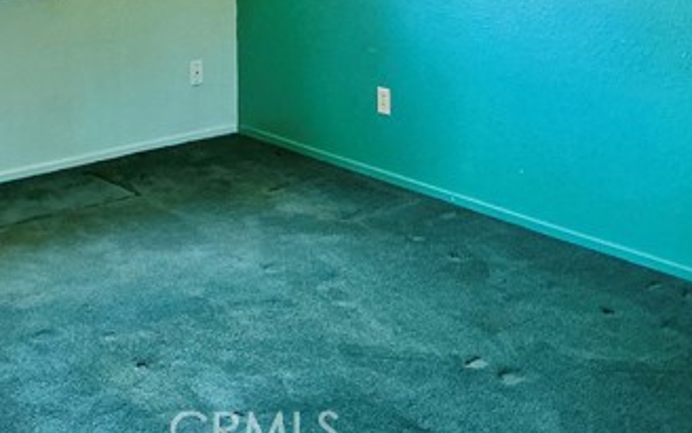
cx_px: 135
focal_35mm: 60
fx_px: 1132
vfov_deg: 20.6
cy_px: -46
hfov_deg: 33.0
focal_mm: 3
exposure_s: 1/60
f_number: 1.8
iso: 80
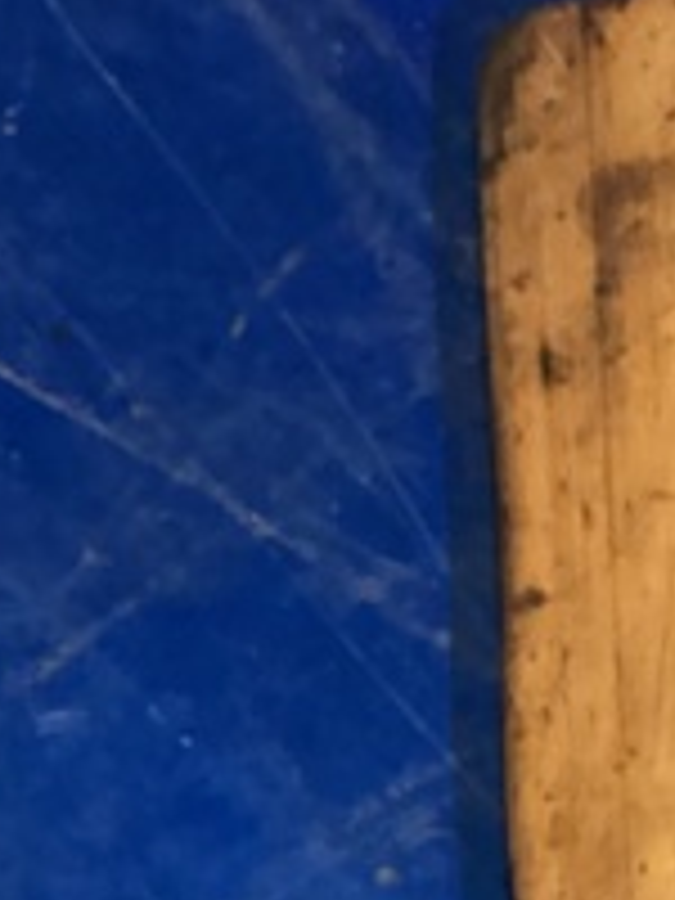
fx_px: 3276
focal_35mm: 126
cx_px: 868
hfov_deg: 11.5
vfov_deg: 14.0
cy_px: 1604
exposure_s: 1/30
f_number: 2.4
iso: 500
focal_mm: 3.3
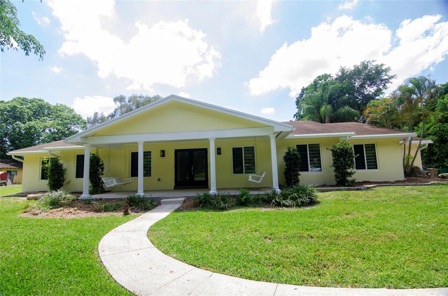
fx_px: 205
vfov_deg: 71.8
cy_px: 148
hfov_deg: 95.1
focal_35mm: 16
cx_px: 224
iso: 100
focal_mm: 11
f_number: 7.1
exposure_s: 1/30
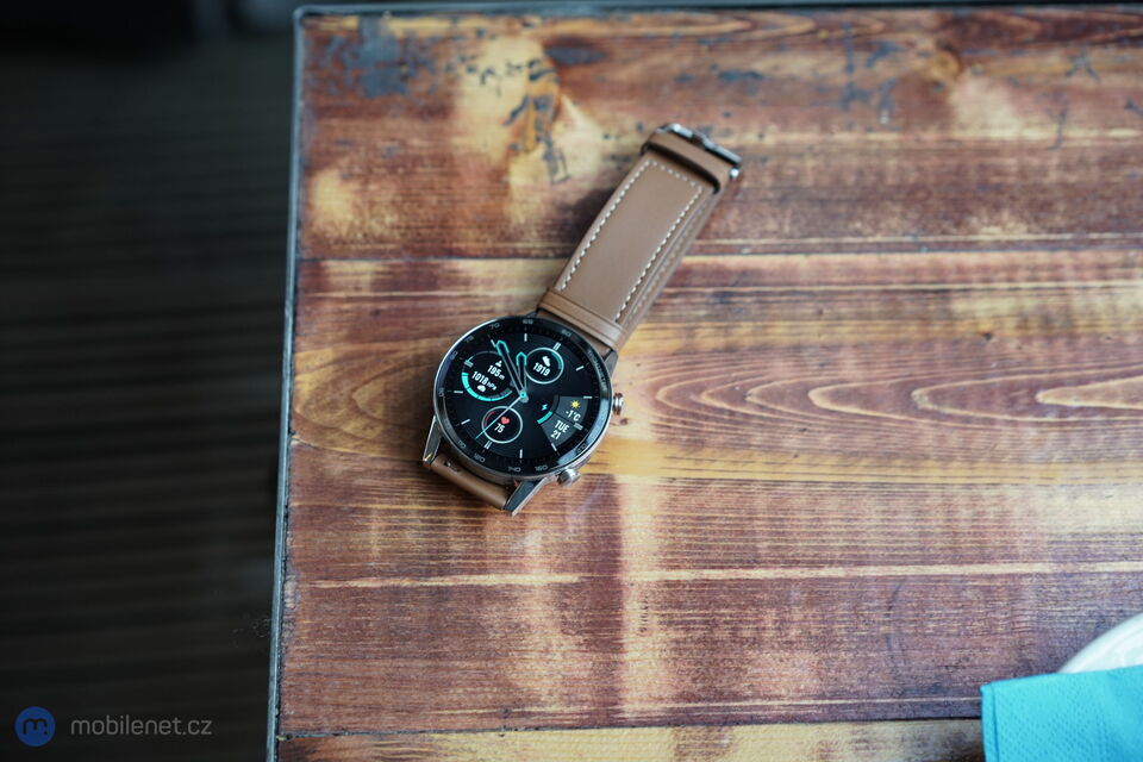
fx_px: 1746
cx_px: 572
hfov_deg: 36.2
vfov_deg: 24.6
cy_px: 381
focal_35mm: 55
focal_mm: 55
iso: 1000
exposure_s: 1/160
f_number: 4
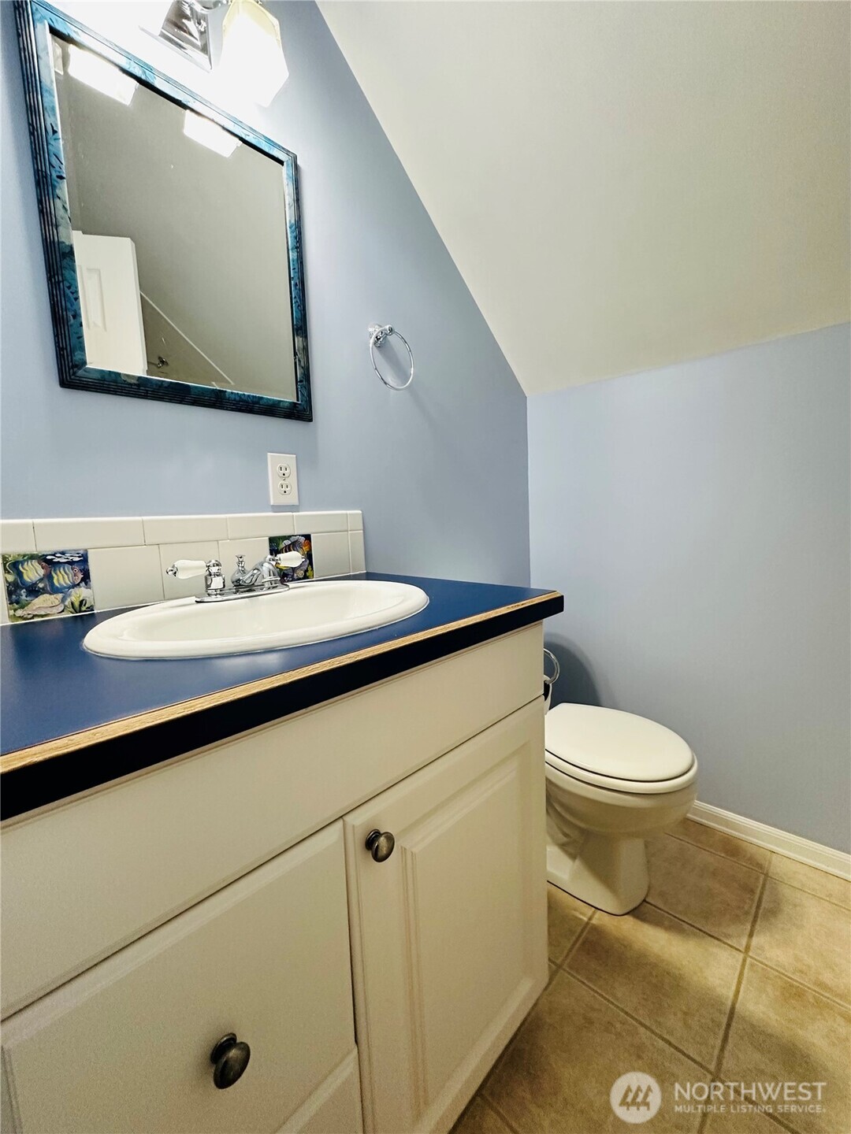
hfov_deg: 85.7
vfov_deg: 102.1
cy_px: 567
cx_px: 426
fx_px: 459
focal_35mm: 14
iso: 320
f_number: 2.2
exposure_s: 1/120
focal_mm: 2.22
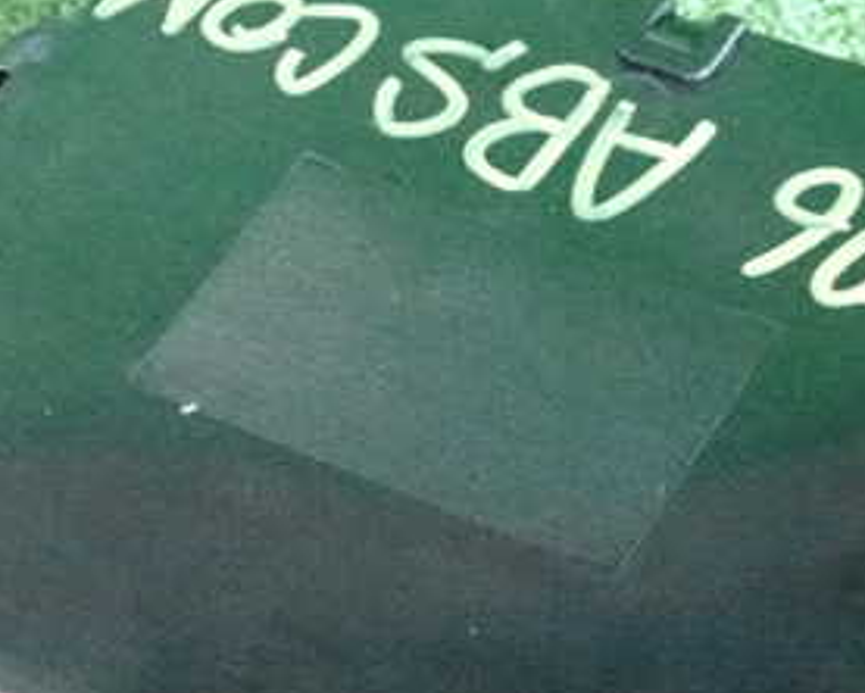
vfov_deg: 11.8
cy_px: 468
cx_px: 428
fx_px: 3356
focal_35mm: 131
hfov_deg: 14.7
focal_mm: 11.09
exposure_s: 1/125
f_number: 3.6
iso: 6400
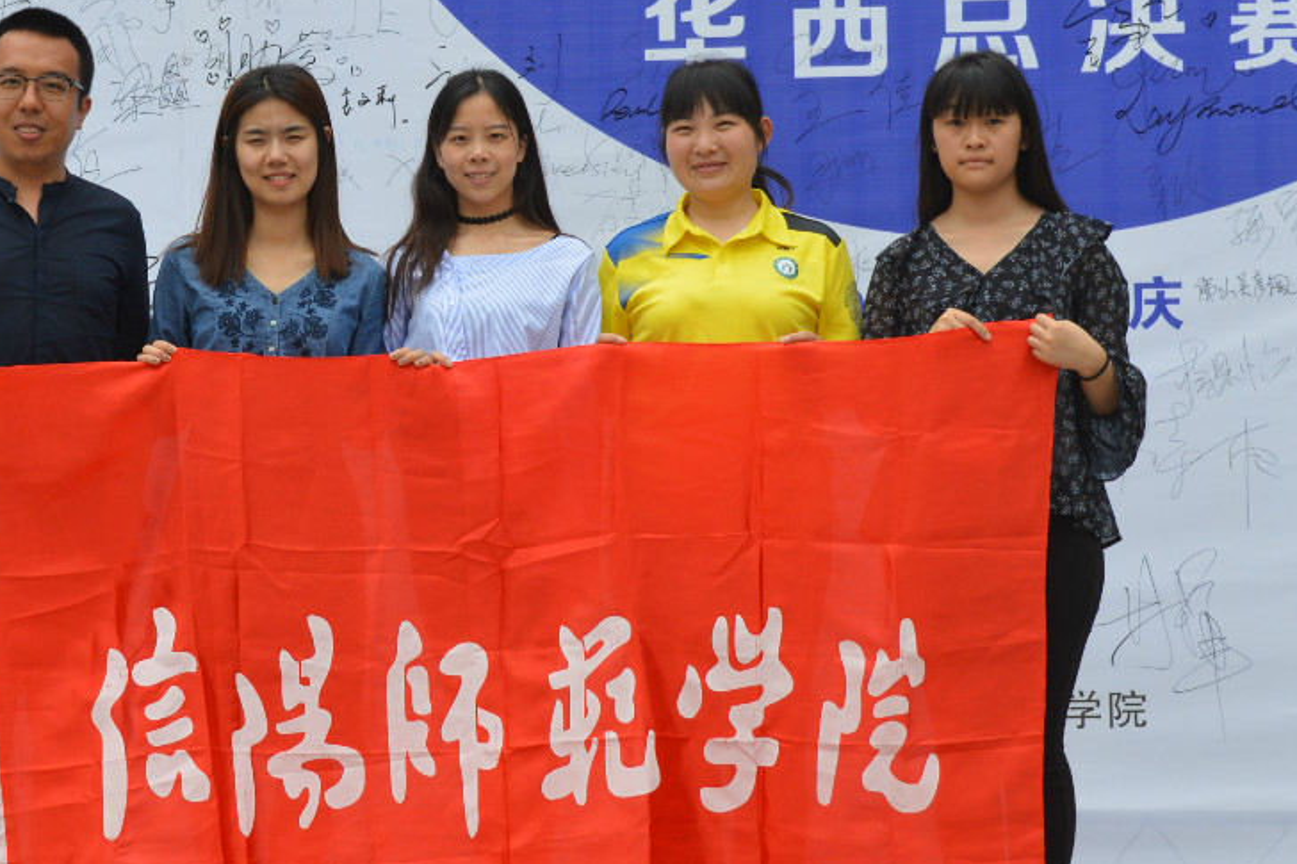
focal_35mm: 102
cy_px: 312
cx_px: 398
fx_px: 3677
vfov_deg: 13.4
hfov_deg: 19.9
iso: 100
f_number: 7.1
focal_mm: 31
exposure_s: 1/200
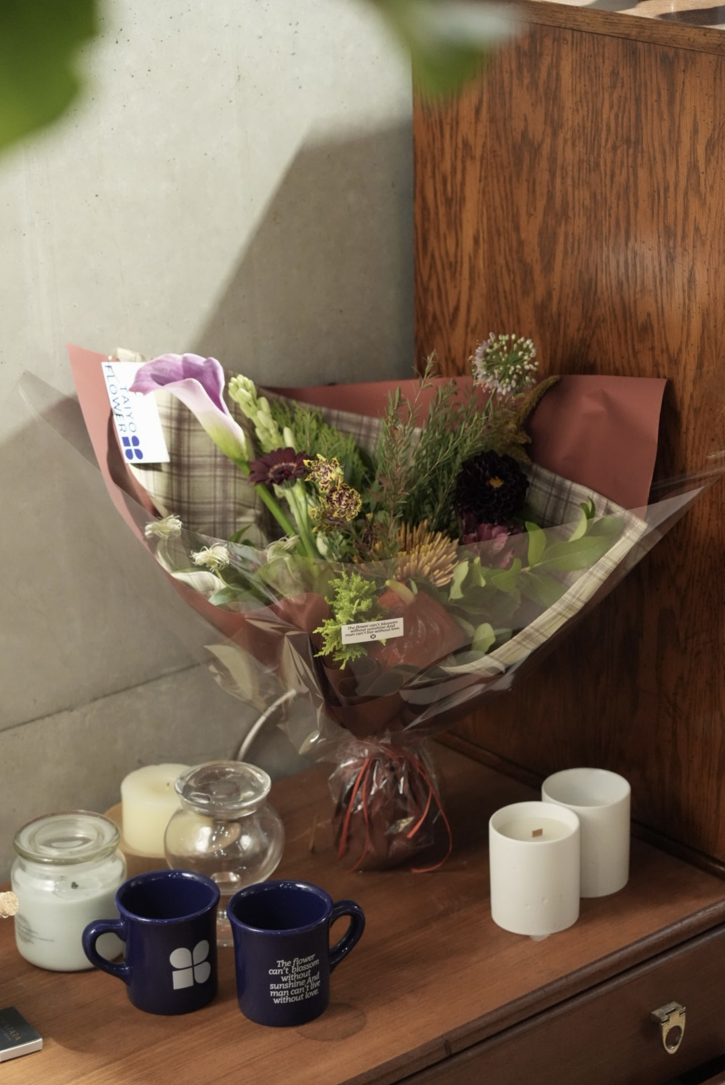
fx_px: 2443
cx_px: 362
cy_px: 542
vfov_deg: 25.0
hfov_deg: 16.9
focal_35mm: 81
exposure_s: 1/80
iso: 6400
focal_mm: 81
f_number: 4.5
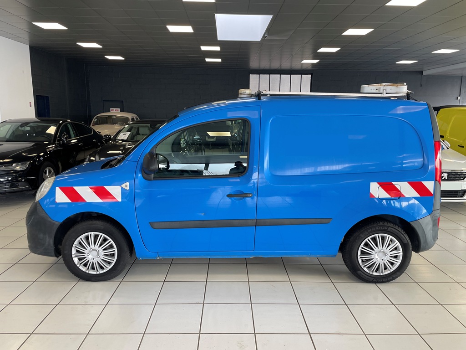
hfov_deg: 67.3
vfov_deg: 53.1
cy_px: 175
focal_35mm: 26
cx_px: 233
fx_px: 350
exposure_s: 1/121
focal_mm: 4.2
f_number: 1.6
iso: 64
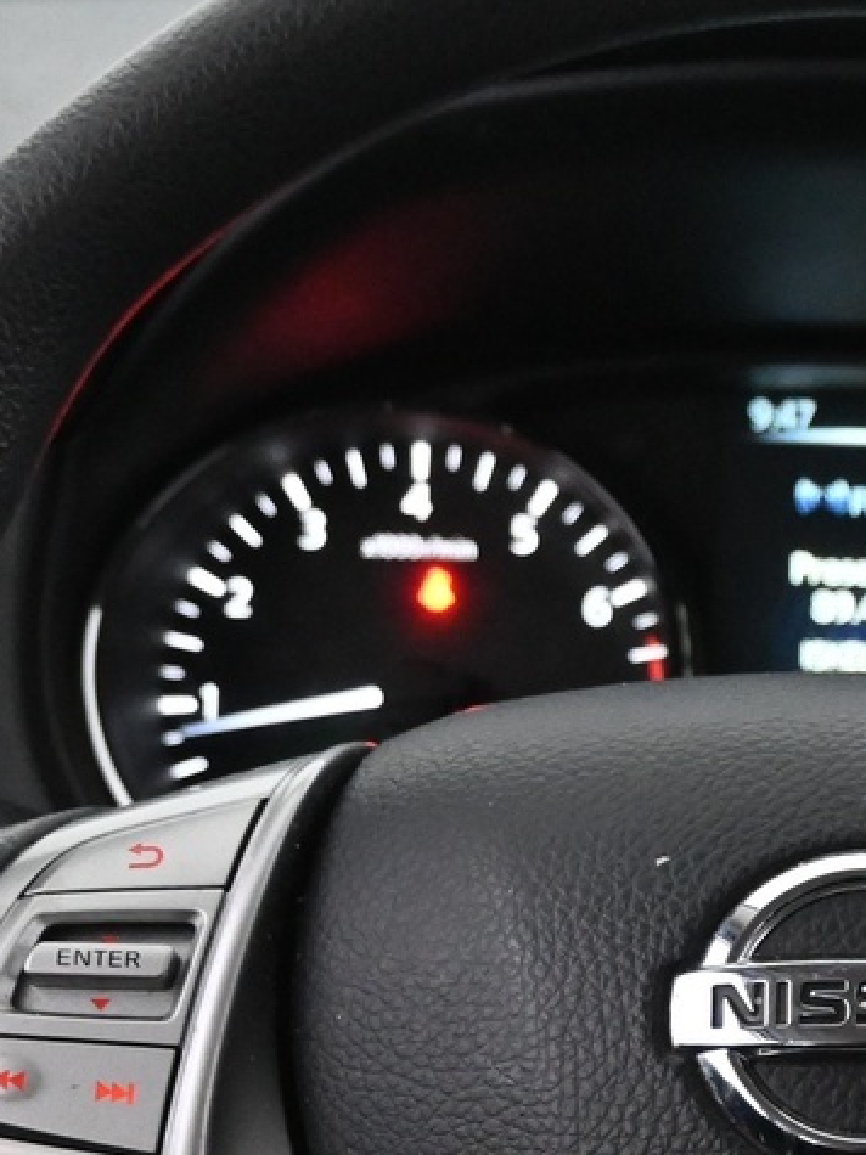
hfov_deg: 12.2
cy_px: 1058
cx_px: 844
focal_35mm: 120
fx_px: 4020
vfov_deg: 16.1
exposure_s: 1/40
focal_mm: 24.5
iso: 4500
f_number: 4.2
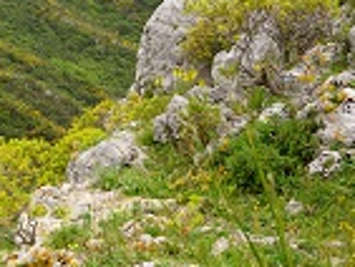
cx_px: -78
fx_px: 924
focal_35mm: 90
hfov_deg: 20.3
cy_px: 23
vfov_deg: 16.2
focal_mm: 33
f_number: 8
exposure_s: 1/125
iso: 100
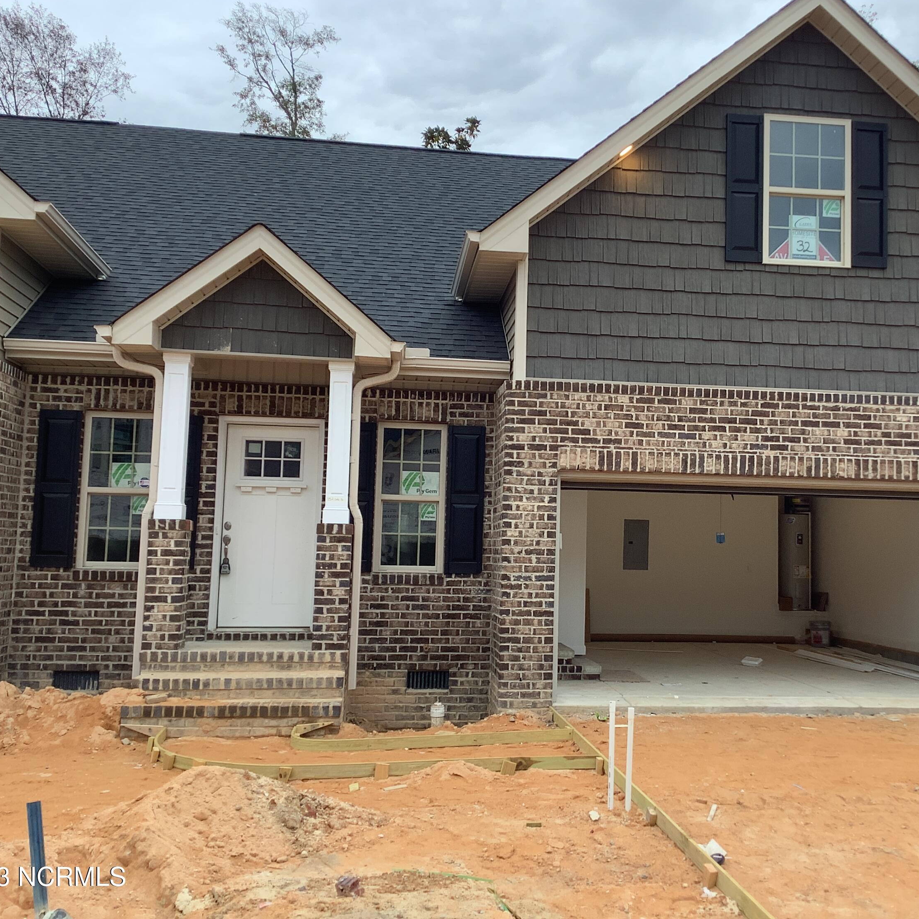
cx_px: 551
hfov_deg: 44.7
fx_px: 1111
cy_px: 454
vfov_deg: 44.9
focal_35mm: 37
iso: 40
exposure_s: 1/120
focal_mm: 3.3
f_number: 2.4
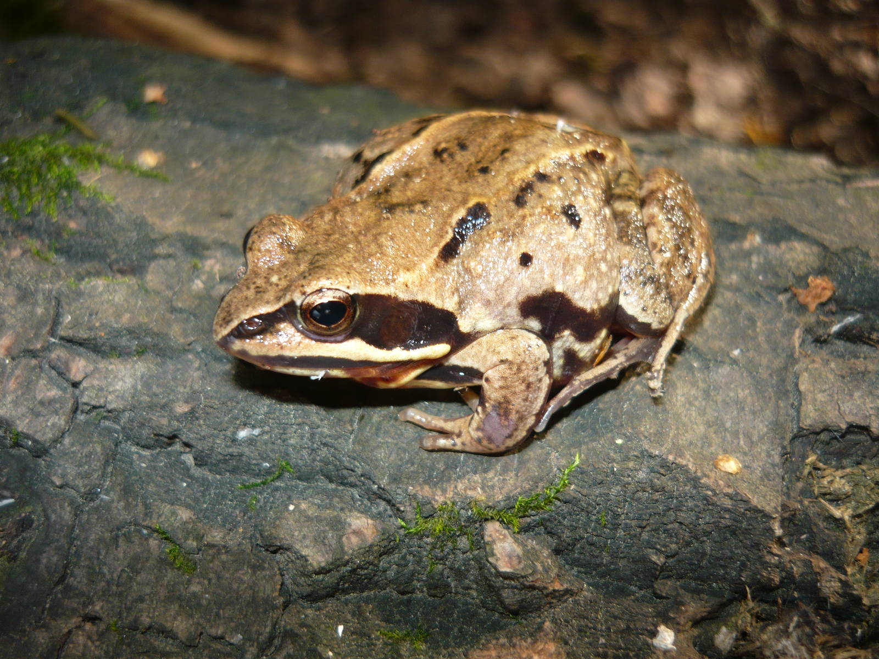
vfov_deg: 42.9
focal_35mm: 33
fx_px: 838
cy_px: 330
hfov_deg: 55.4
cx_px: 440
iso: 100
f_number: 2.8
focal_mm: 5.5
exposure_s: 1/30
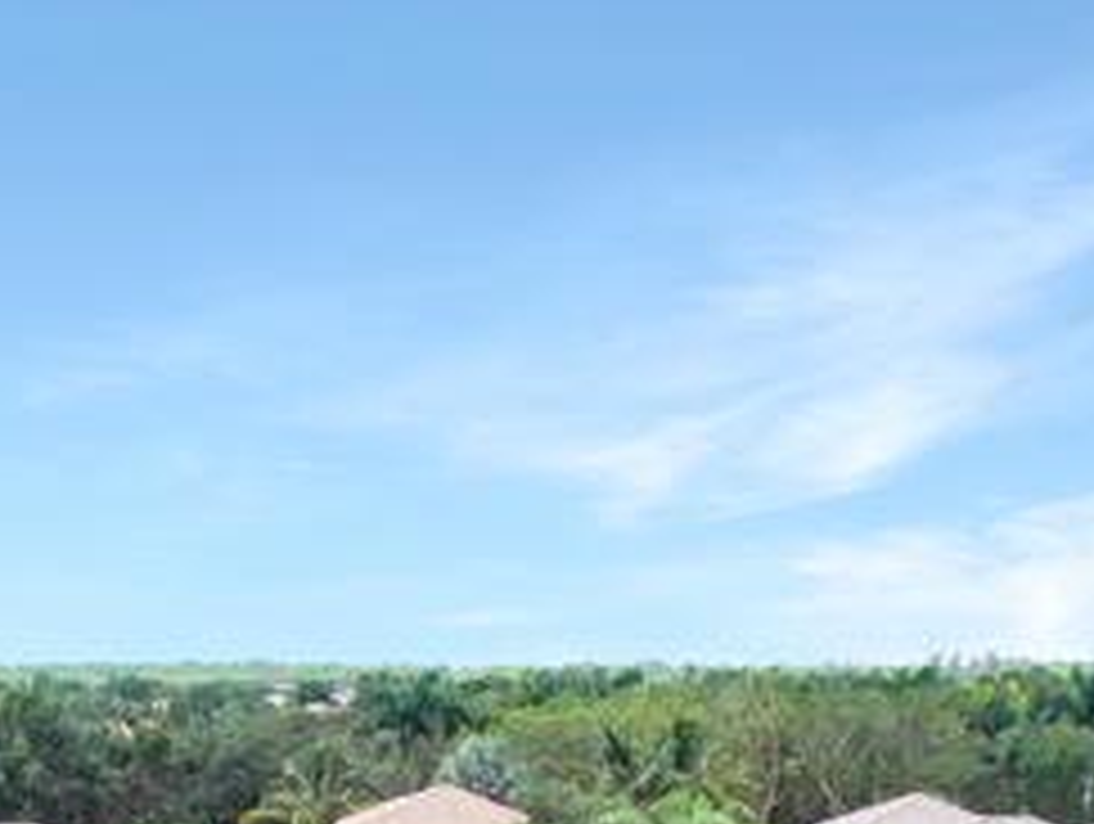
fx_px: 3861
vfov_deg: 11.5
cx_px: 203
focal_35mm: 122
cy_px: 1387
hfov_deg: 16.0
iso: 100
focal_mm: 5
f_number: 3
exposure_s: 1/1250
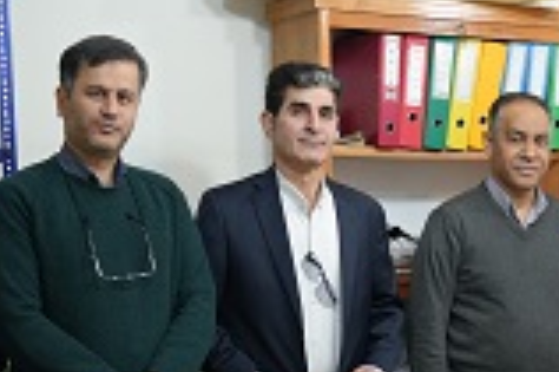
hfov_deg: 26.0
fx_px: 1194
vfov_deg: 17.2
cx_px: 414
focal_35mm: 77
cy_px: 386
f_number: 4
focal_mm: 24
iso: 1250
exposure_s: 1/160
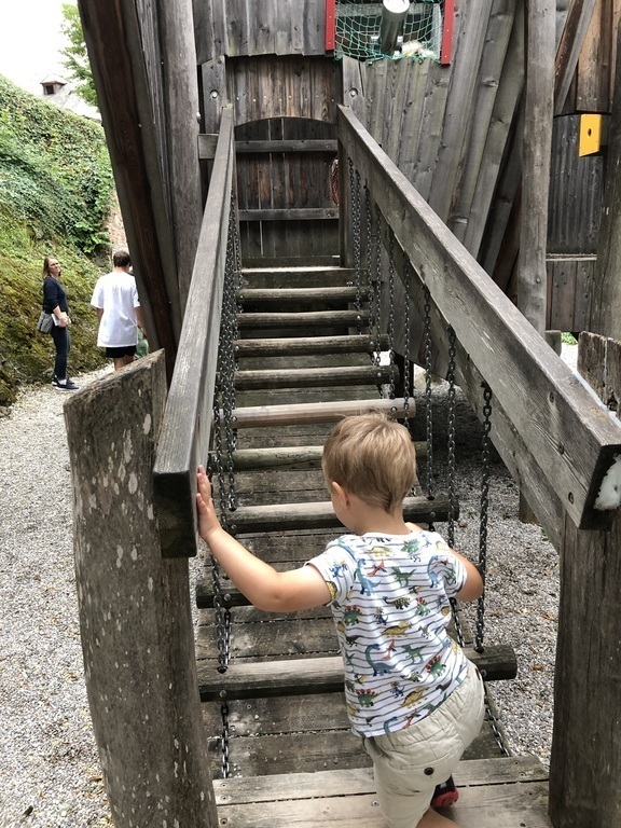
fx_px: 670
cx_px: 310
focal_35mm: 28
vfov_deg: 63.4
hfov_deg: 49.7
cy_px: 414
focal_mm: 3.99
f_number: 1.8
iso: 125
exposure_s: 1/120
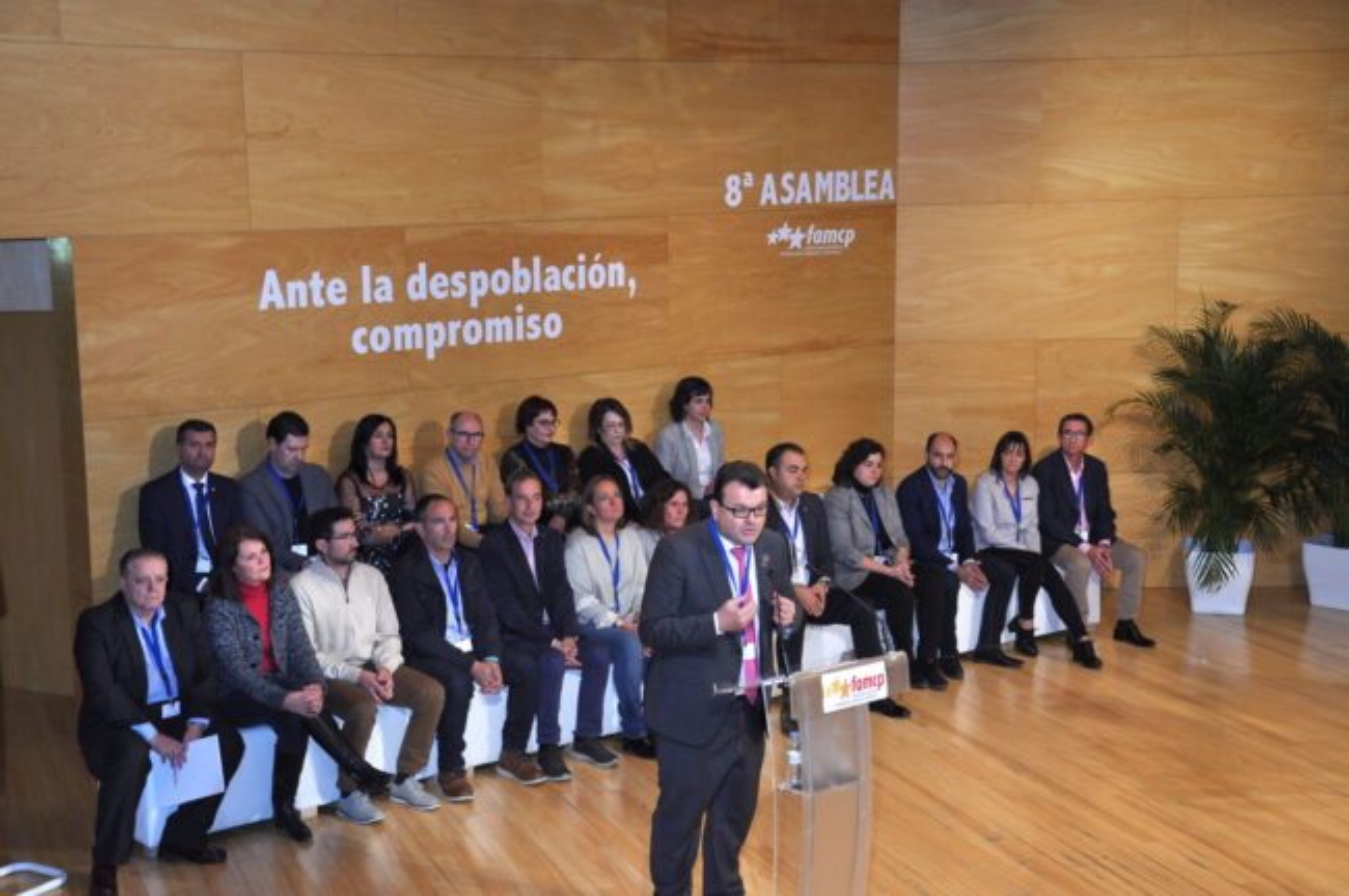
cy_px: 448
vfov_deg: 23.7
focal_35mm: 57
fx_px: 2134
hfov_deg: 35.1
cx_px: 674
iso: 400
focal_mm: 38
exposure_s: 1/50
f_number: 5.6
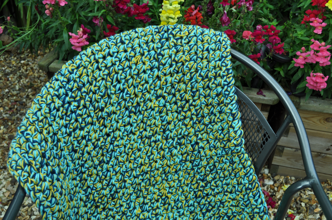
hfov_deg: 53.2
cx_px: 166
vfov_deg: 36.8
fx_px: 332
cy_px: 110
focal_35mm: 36
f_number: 6.3
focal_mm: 24
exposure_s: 1/160
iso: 200
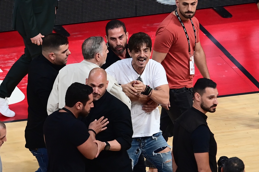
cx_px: 130
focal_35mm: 400
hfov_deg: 5.2
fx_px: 2877
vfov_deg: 3.4
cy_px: 86
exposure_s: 1/1000
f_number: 3.2
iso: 2000
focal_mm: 400
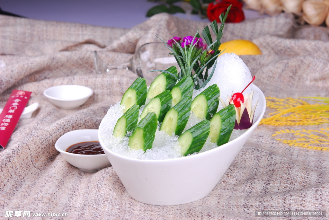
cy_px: 110
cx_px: 164
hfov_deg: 22.6
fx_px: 823
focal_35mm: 90
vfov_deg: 15.2
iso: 100
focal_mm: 60
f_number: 9
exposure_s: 1/125
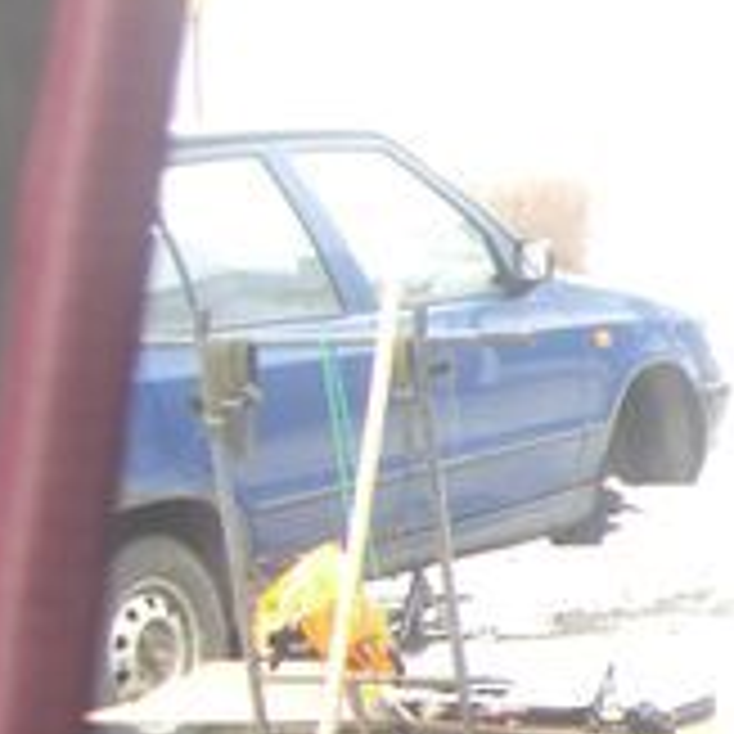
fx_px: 3167
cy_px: 563
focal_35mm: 132
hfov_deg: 12.0
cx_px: 1400
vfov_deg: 13.2
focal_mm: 6.2
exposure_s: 1/80
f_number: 2.7
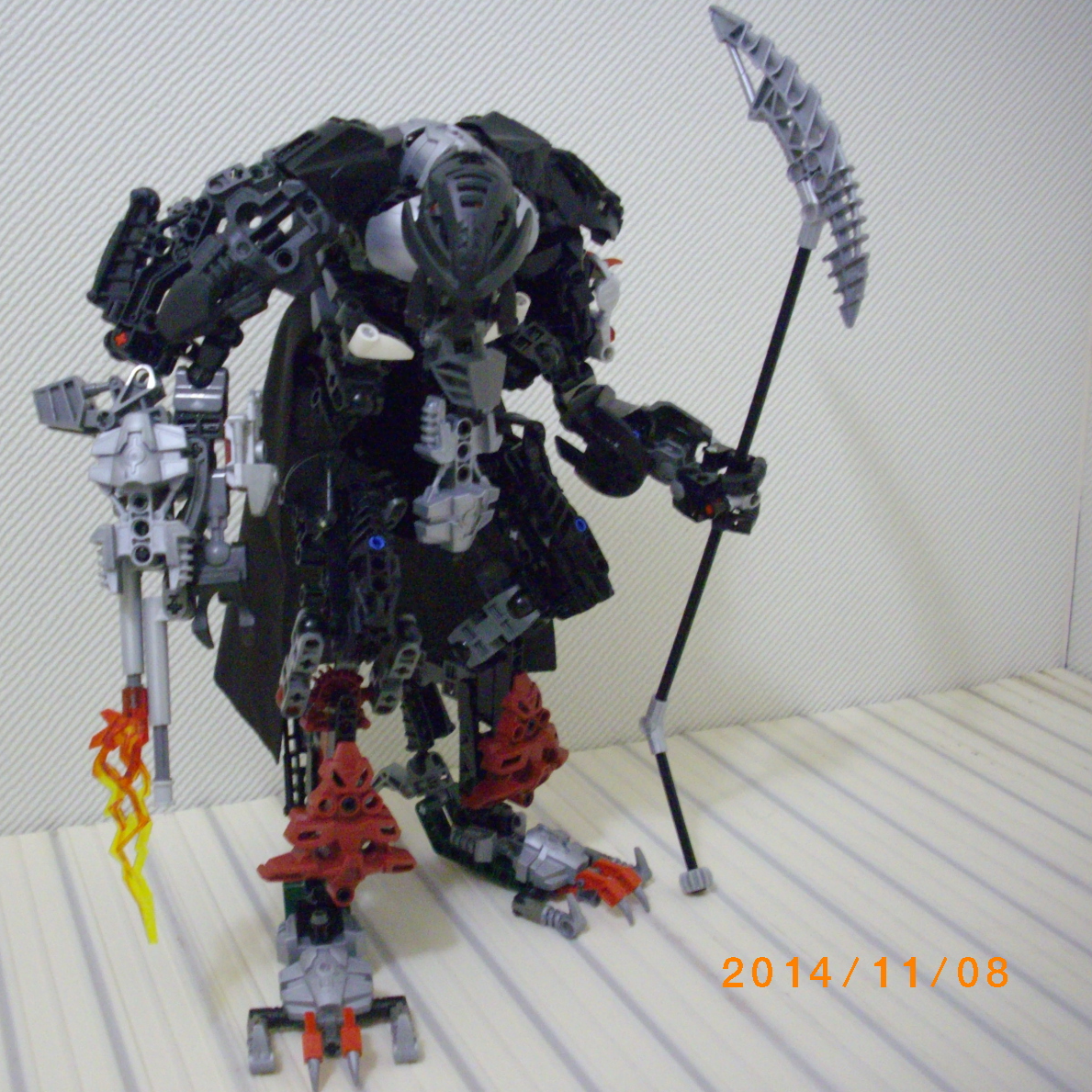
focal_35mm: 44
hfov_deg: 38.2
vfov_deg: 38.3
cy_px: 546
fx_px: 1570
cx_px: 424
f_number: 2.8
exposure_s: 1/8
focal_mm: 6.2
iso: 400
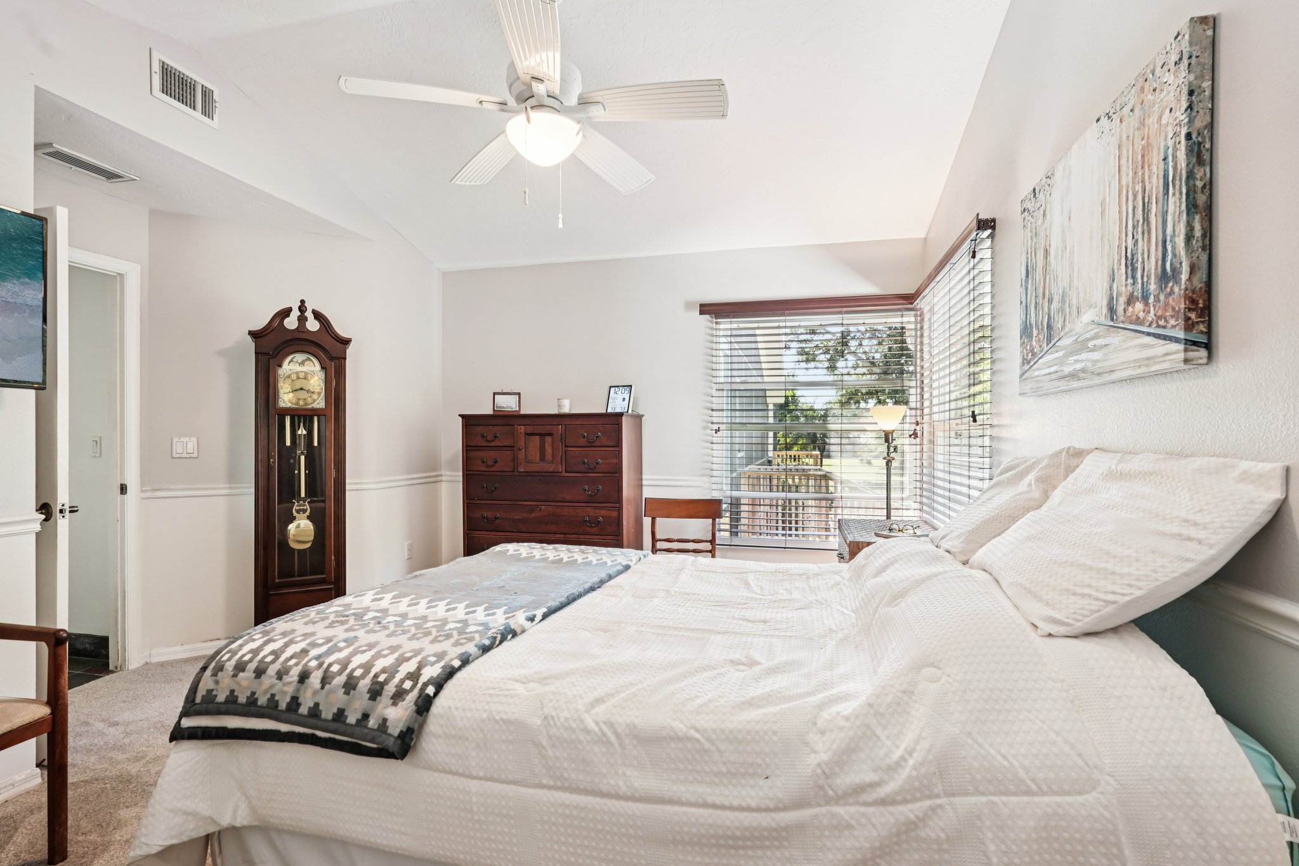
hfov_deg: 93.3
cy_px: 433
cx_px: 650
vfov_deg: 70.4
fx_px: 613
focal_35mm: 17
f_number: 8
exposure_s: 1/8
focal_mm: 17
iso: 400
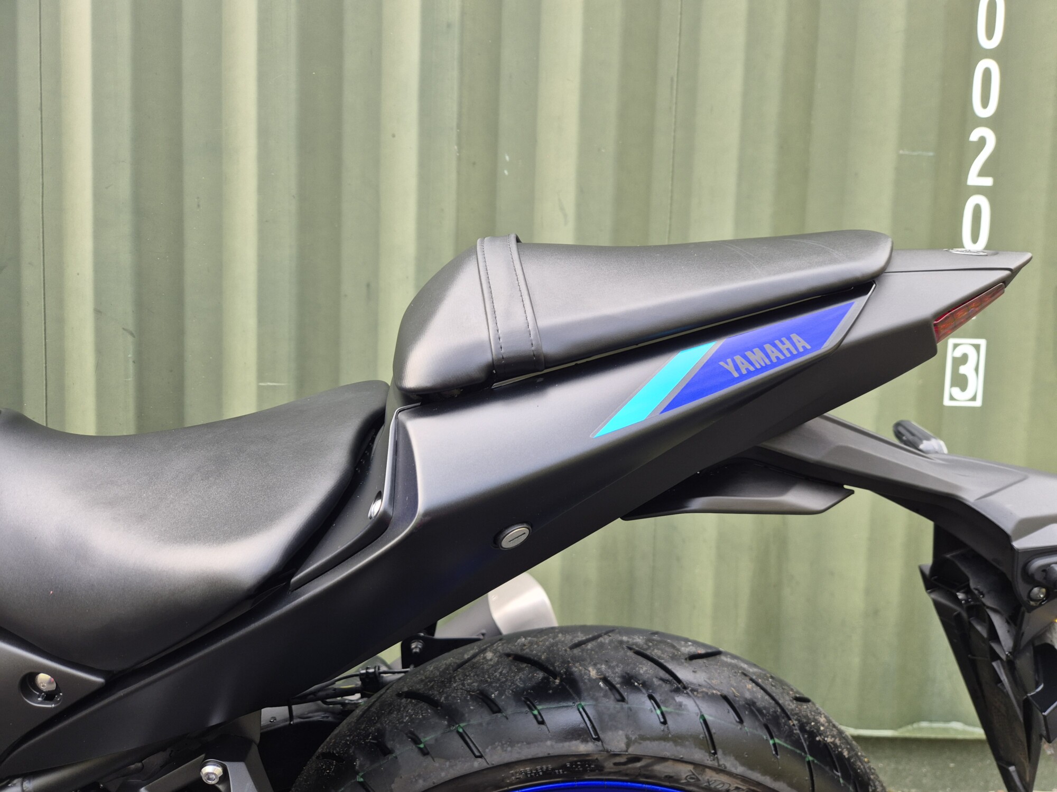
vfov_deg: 58.9
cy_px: 396
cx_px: 528
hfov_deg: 73.9
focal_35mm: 23
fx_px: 702
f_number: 1.8
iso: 80
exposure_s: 1/180
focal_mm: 5.4
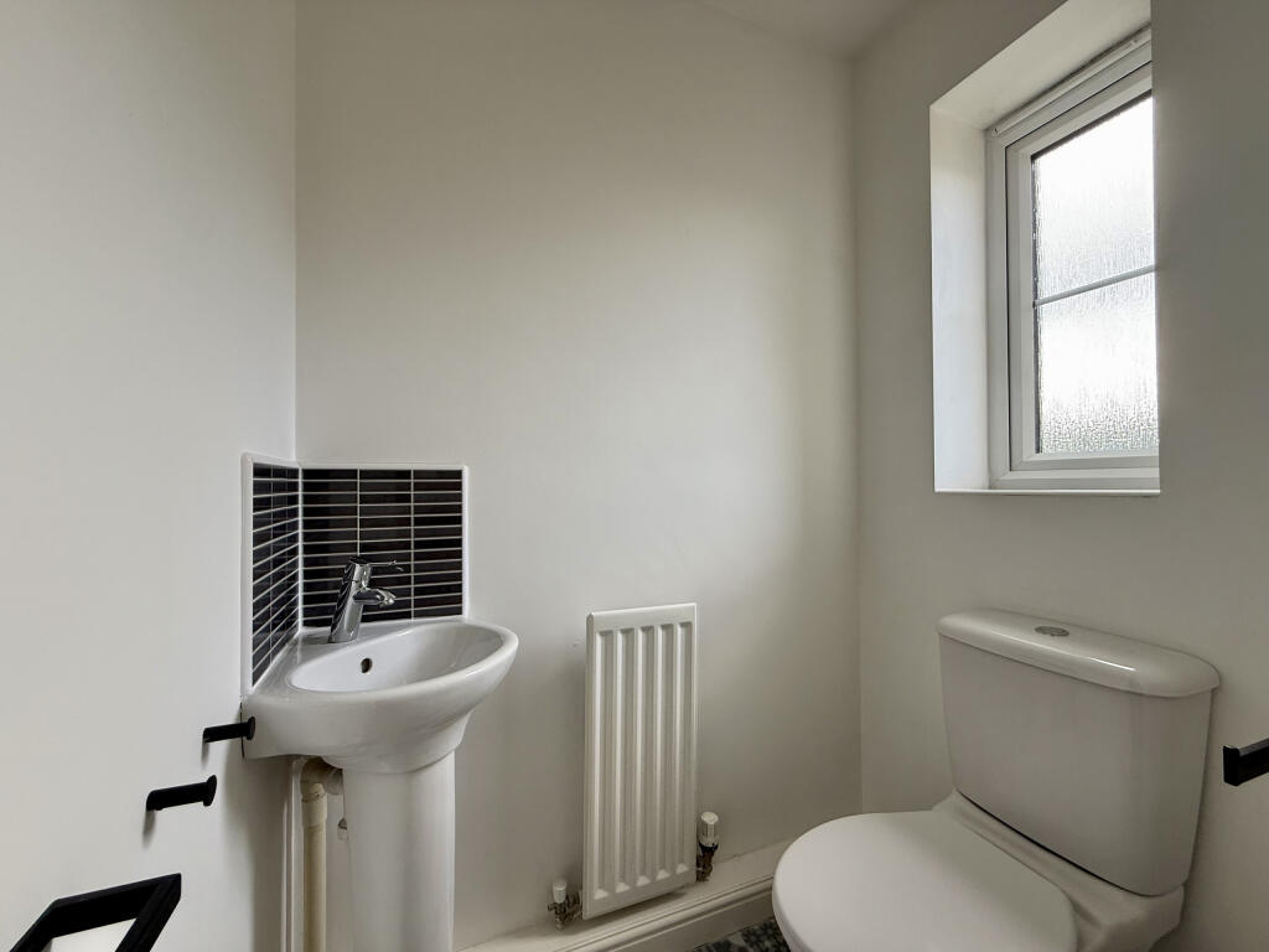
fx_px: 513
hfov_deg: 102.1
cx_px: 634
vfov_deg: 85.7
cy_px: 476
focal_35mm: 14
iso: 80
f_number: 2.2
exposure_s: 1/99
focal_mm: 2.22
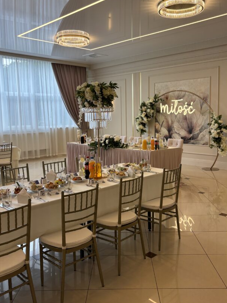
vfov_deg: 55.3
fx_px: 289
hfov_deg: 42.9
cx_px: 123
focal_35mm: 33
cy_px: 140
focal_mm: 5.96
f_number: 1.6
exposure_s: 1/183
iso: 40
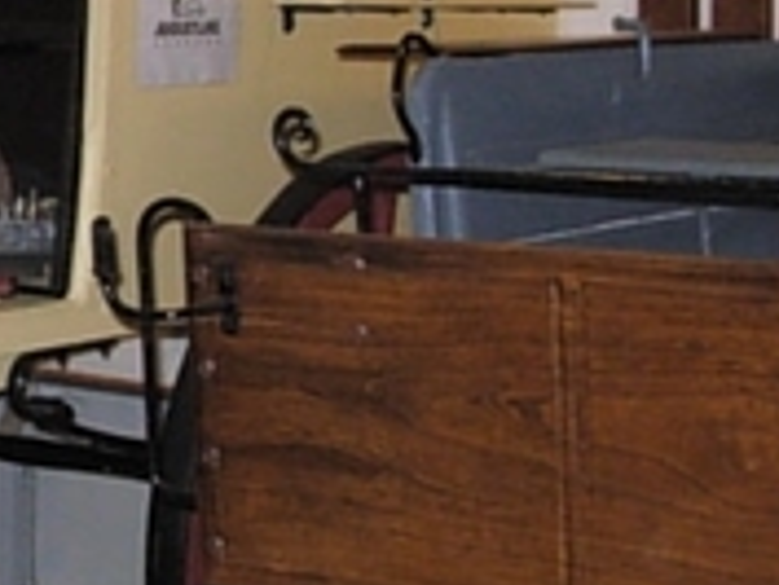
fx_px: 2905
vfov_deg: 11.5
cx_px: -167
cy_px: 132
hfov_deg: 14.7
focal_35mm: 129
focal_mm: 6.3
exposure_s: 1/152
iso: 377
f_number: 2.9
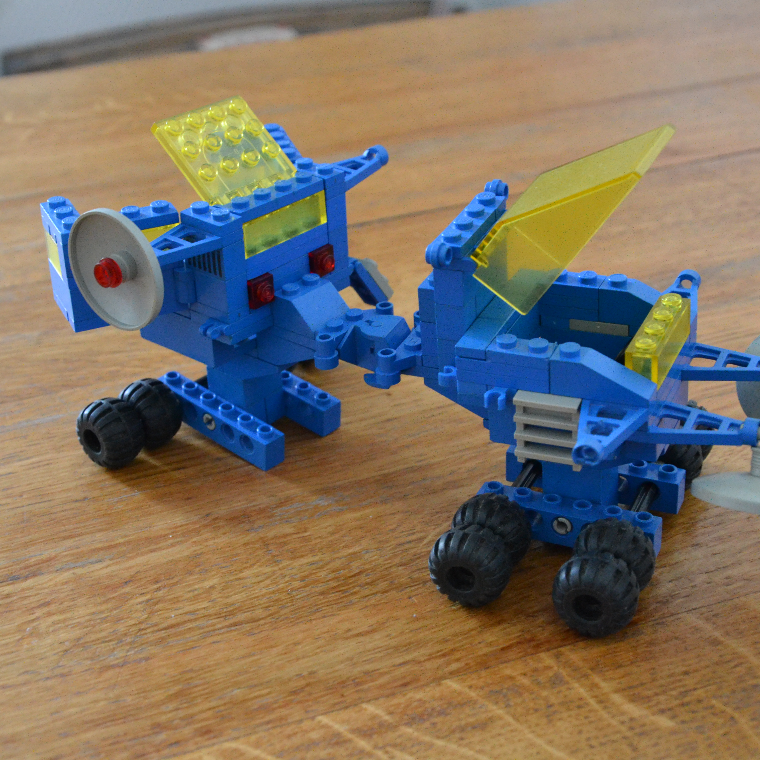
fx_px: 1540
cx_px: 367
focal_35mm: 62
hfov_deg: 27.7
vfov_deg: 27.7
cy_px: 379
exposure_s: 1/30
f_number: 7.1
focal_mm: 32
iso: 2200
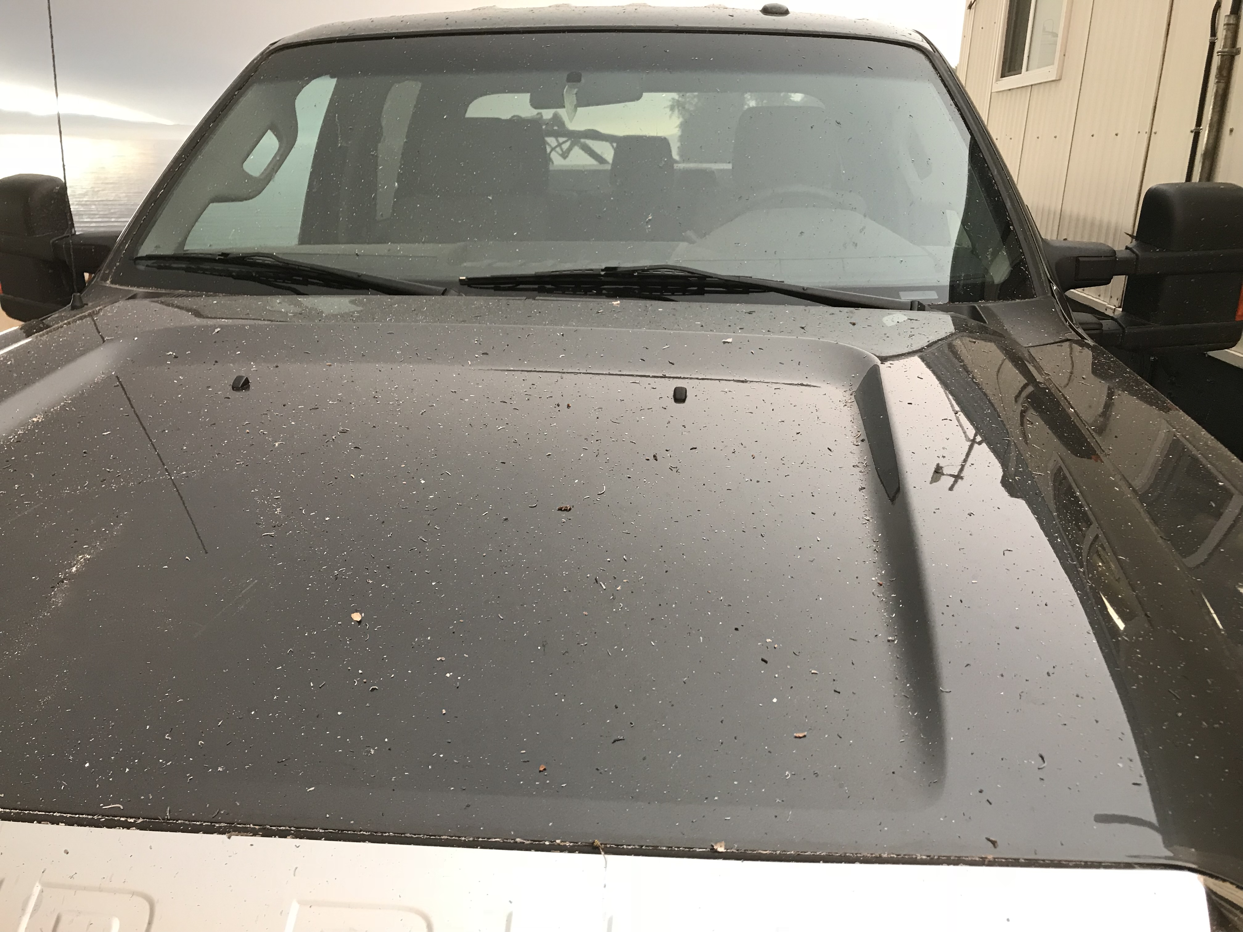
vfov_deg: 49.7
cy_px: 466
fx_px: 1005
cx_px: 622
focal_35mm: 28
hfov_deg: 63.4
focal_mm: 3.99
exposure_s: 1/30
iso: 32
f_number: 1.8
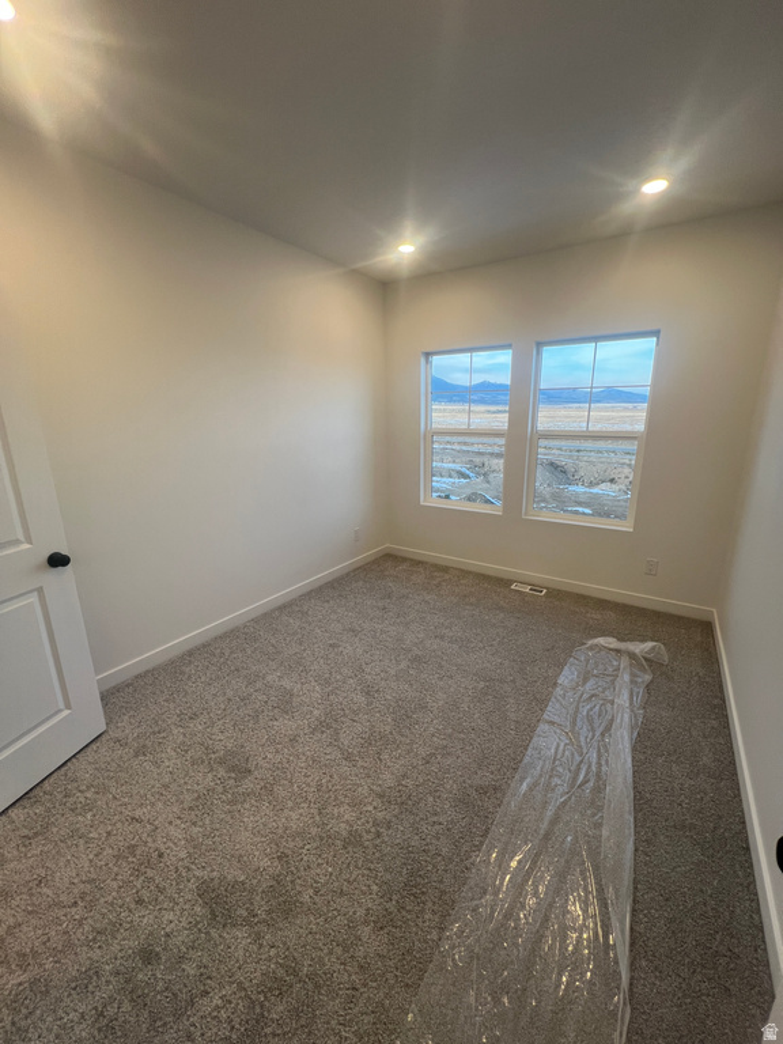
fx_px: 392
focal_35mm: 13
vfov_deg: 106.2
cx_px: 392
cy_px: 522
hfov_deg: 89.9
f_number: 1.8
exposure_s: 1/120
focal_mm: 1.57
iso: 80
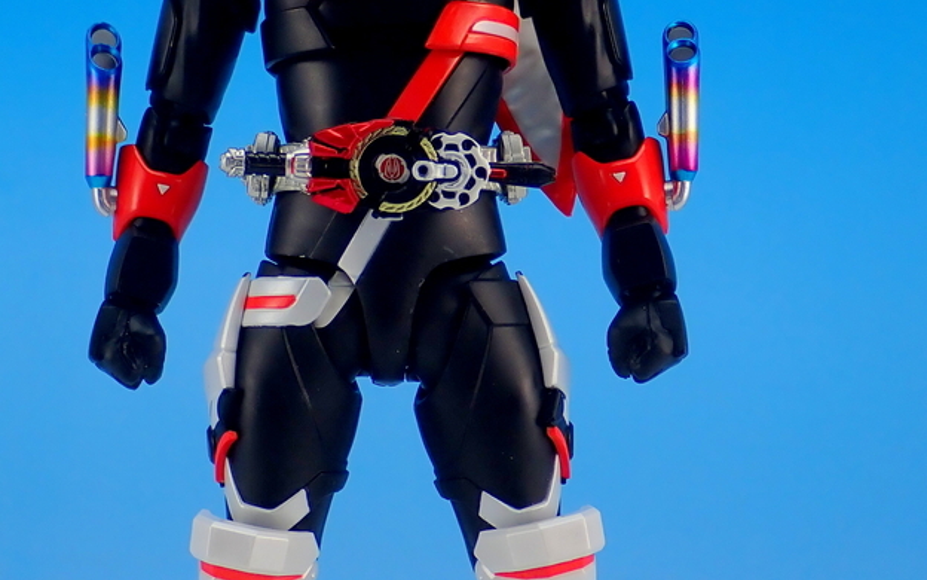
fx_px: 3385
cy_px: 280
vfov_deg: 9.8
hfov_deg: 15.6
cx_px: 398
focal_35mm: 134
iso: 100
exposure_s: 1/20
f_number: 4.1
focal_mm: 13.65
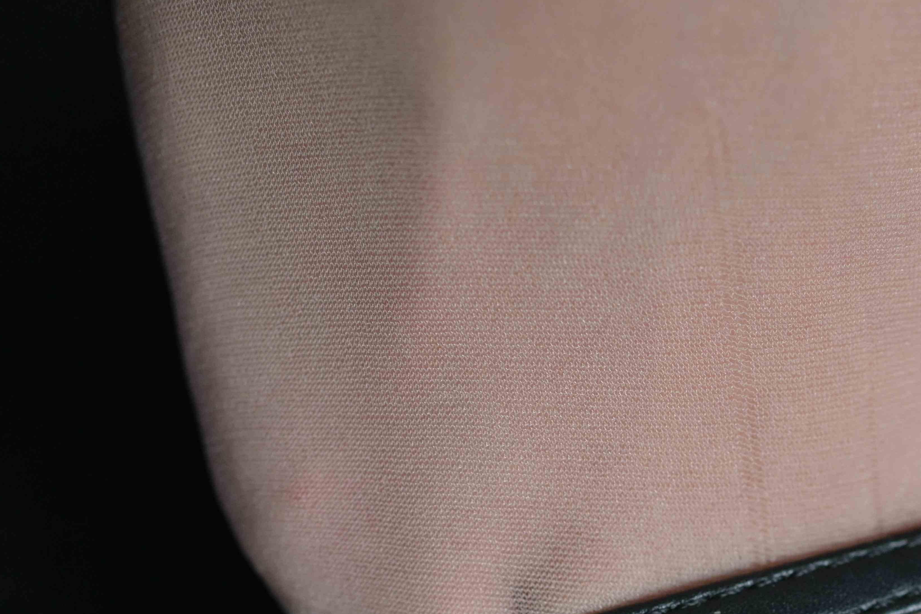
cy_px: 756
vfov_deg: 15.0
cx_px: 684
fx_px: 2251
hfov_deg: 22.9
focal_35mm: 88
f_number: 3.2
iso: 800
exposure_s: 1/200
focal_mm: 35
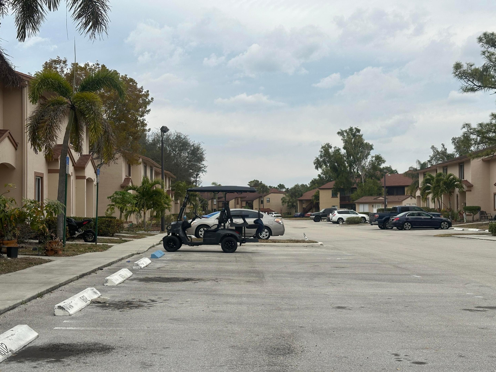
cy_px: 186
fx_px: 688
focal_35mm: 48
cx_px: 248
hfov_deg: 39.7
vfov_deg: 30.3
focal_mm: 6.86
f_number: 1.78
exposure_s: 1/3058
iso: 64
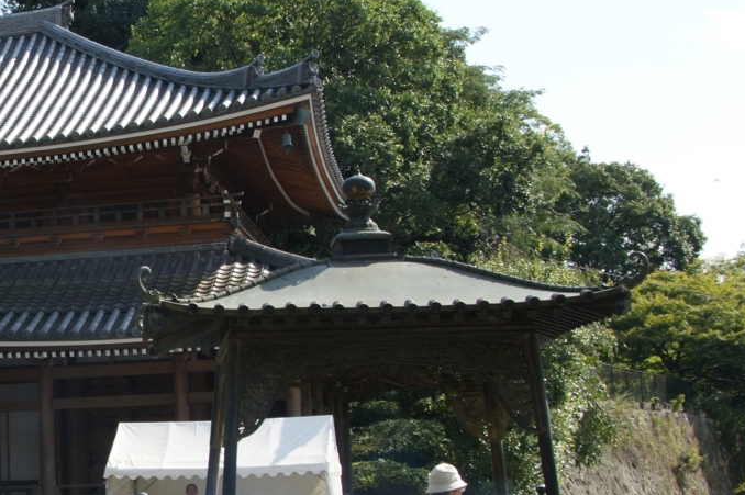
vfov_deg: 16.0
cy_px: 344
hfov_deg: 22.4
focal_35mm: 85
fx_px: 1758
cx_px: -105
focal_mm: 24
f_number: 10
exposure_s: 1/100
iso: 100
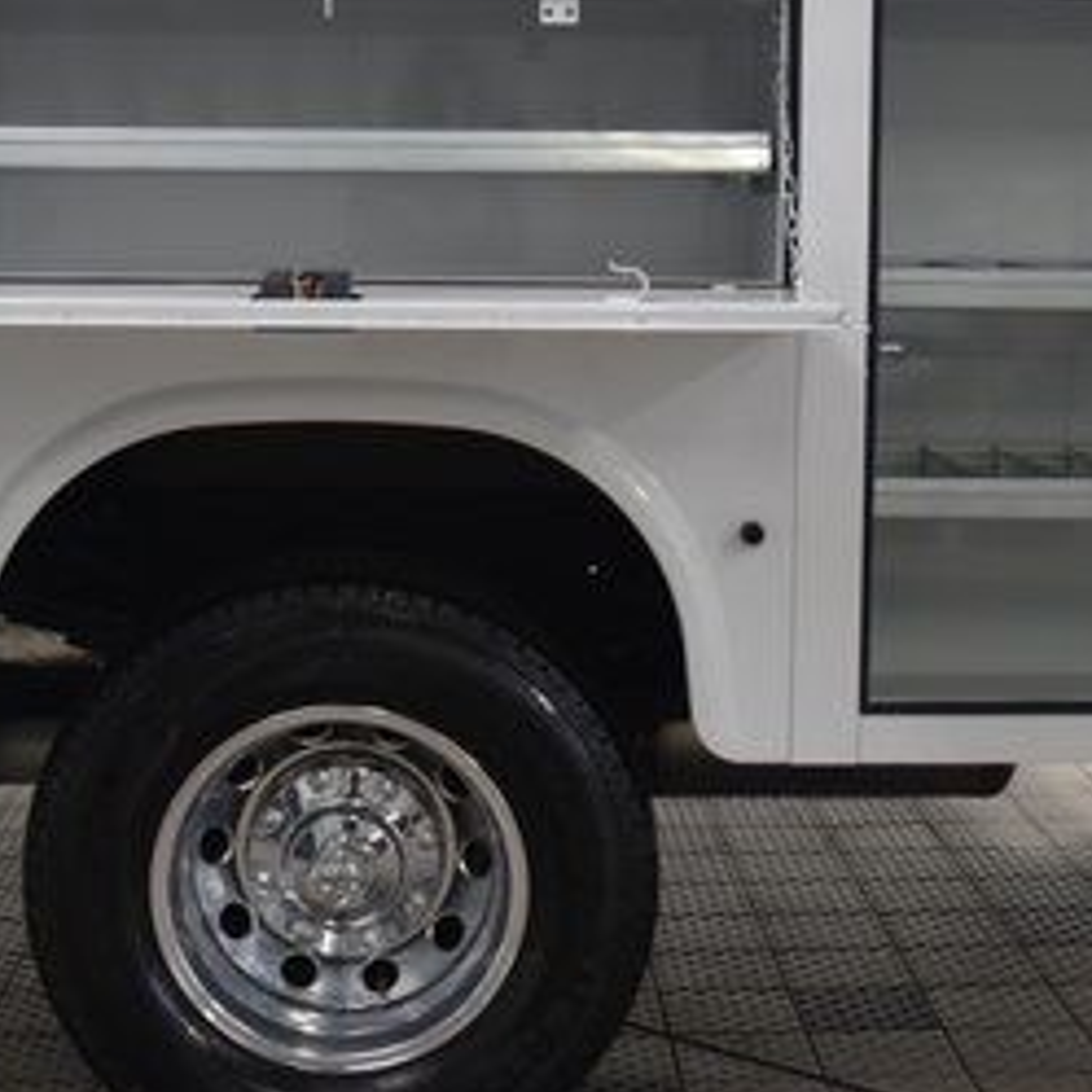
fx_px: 2570
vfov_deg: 24.0
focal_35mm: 72
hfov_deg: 24.0
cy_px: 441
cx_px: 443
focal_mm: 22
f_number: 4
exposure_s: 1/60
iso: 800
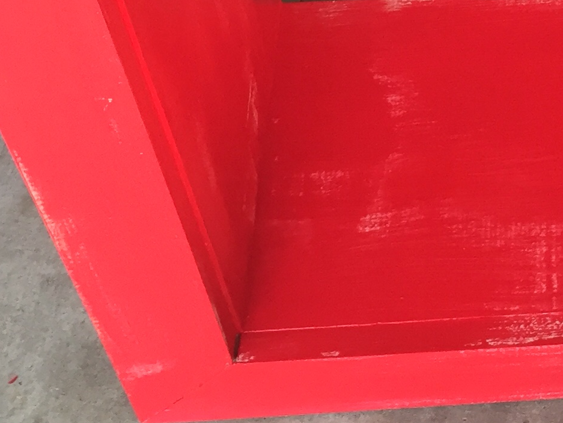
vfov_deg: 14.0
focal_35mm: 101
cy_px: -152
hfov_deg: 18.5
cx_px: 657
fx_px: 1643
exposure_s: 1/40
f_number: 2.2
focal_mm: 4.15
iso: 32
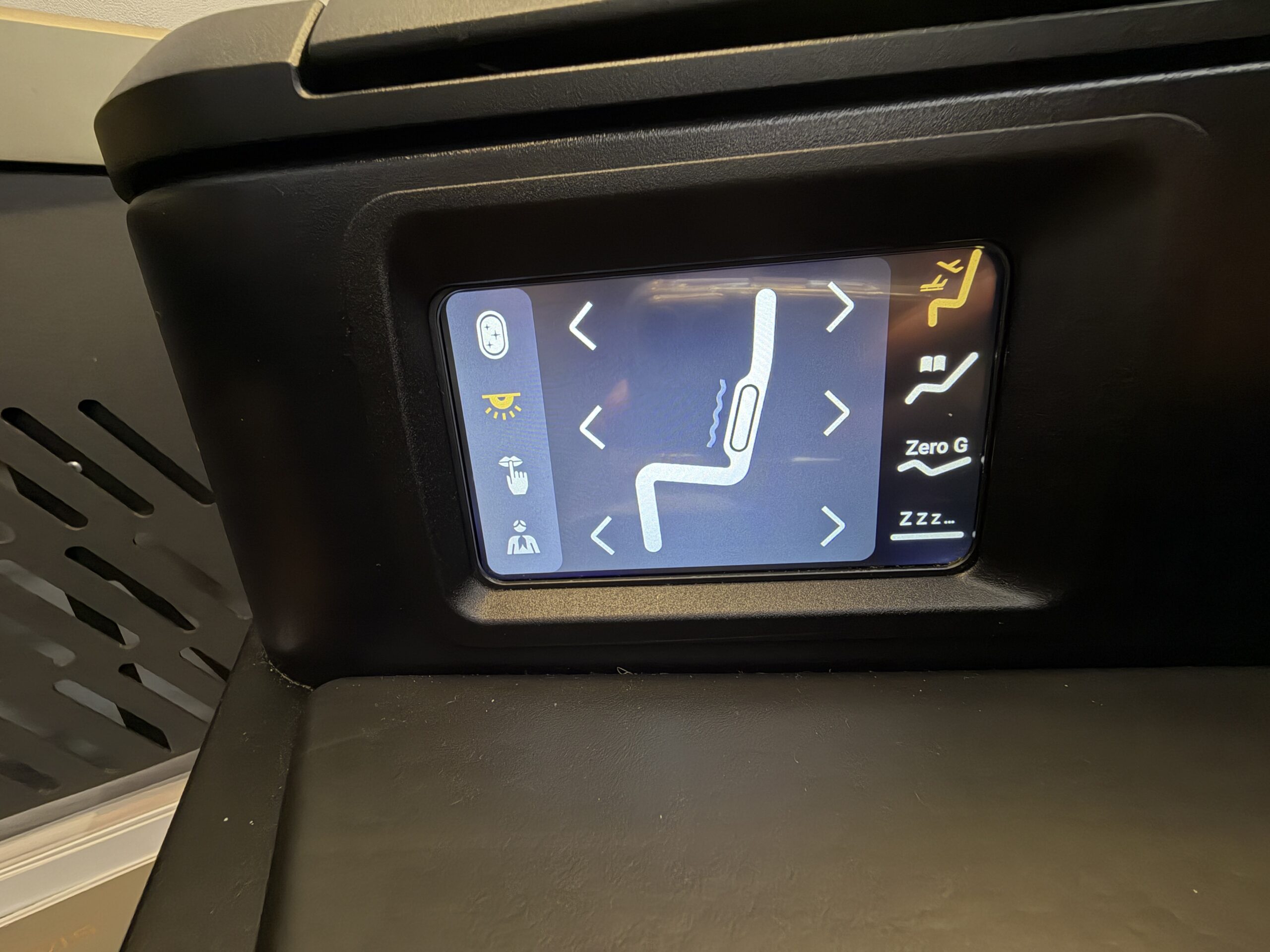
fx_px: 514
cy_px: 476
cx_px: 635
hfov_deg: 102.1
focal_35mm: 14
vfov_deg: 85.7
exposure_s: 1/20
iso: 800
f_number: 2.2
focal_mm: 2.22
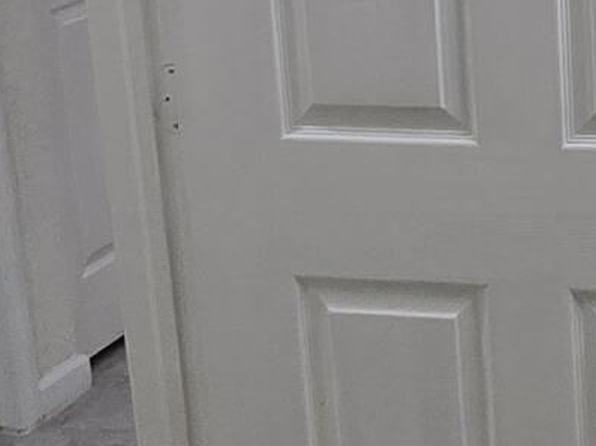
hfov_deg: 18.9
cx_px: 717
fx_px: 1686
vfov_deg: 15.0
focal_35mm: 98
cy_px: 135
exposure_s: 1/60
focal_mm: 2.2
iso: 50
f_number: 2.2
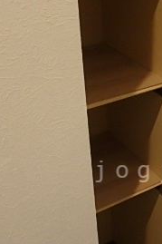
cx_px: 157
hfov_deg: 24.9
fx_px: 351
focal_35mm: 52
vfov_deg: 37.6
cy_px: 171
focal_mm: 3.7
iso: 640
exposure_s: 1/30
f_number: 3.5
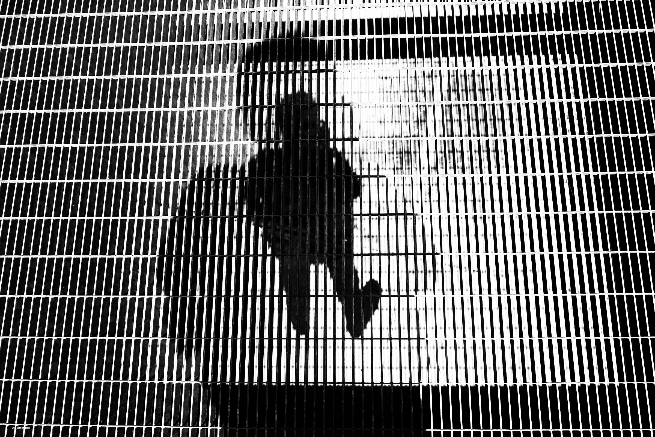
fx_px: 582
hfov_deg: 58.7
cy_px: 218
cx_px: 328
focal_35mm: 32
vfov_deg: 41.1
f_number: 5.6
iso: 200
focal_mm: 21.4
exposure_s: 1/640
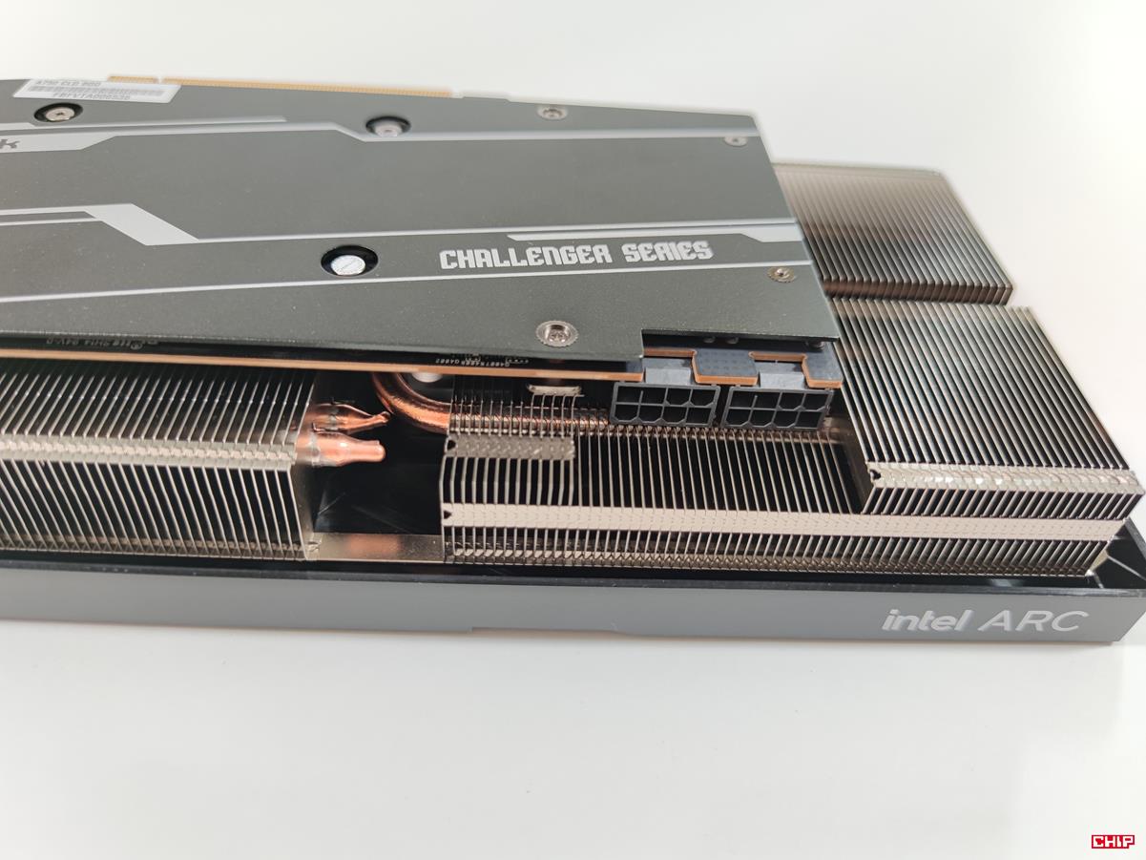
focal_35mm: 25
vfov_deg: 54.9
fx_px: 828
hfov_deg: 69.4
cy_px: 430
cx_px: 573
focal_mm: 6.78
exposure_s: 1/50
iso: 56
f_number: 1.85
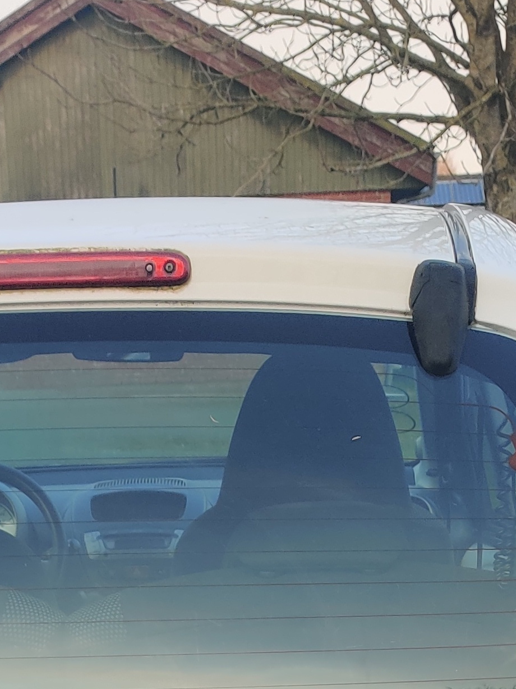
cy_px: 1065
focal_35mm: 88
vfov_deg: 19.2
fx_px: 1749
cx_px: 110
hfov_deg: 16.7
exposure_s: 1/217
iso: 100
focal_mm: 4.75
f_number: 1.65
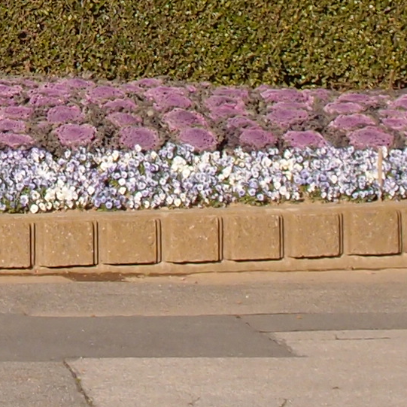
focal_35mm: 274
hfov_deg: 6.3
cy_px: -607
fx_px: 3645
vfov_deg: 6.1
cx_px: -178
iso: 100
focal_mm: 9.87
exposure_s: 1/640
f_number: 3.5
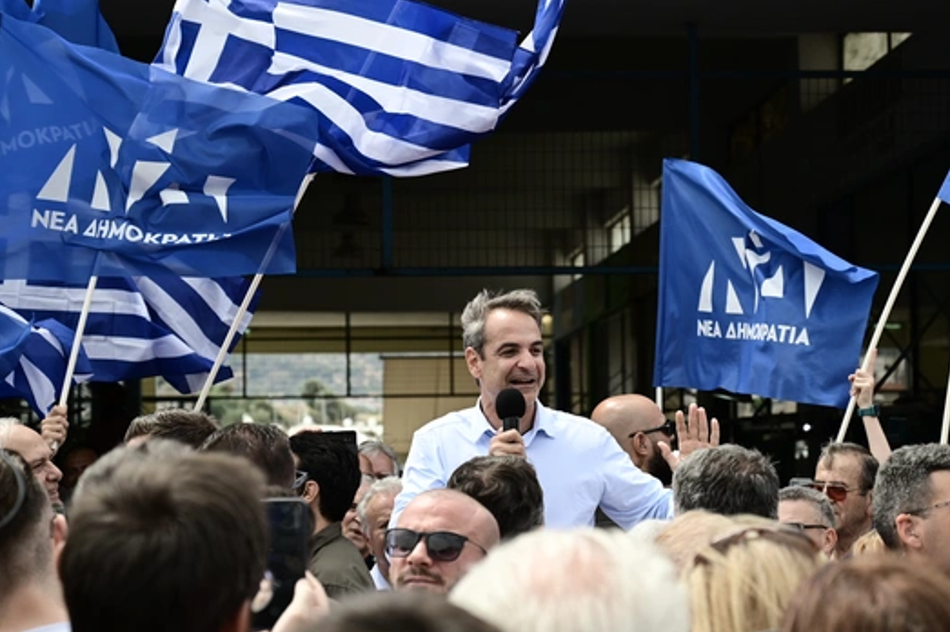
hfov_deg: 23.4
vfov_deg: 15.7
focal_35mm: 87
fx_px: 2294
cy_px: 245
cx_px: 516
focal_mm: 70
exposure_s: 1/1000
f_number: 5
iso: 200
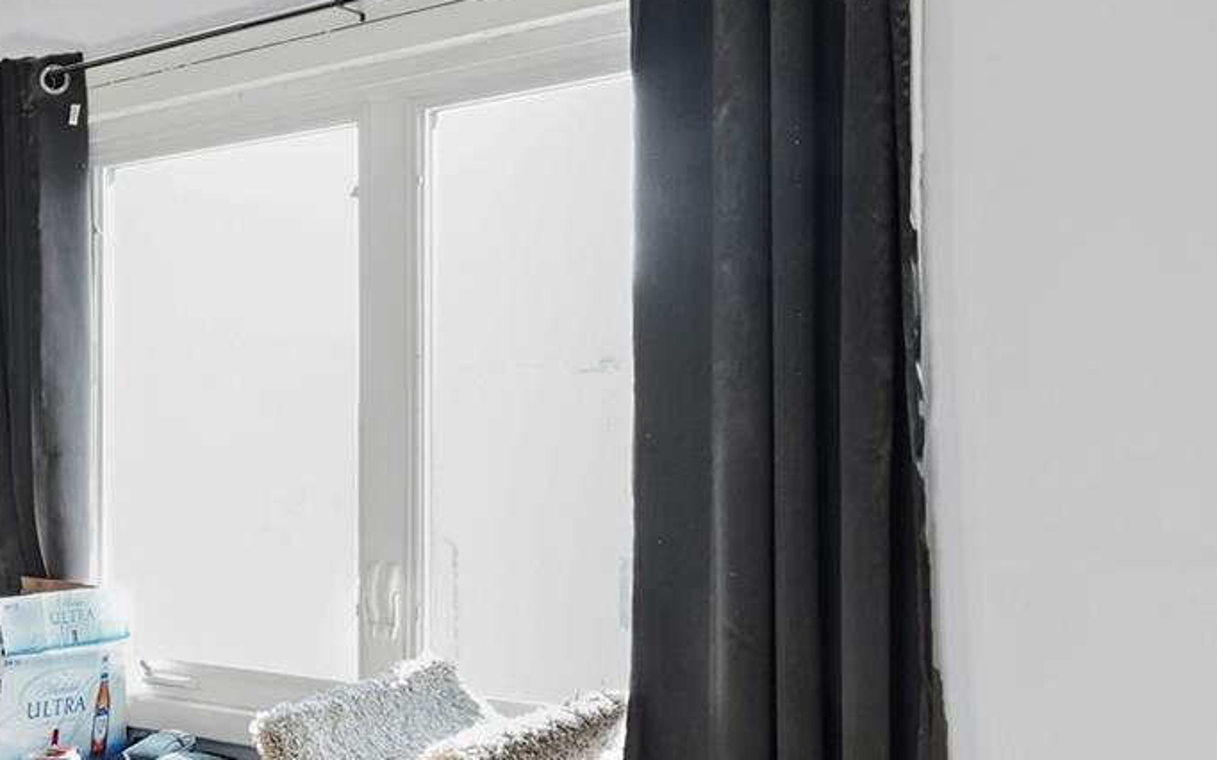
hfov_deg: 33.5
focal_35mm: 49
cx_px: -241
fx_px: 1625
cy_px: 436
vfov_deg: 26.3
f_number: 9
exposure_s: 1/10
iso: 400
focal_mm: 16
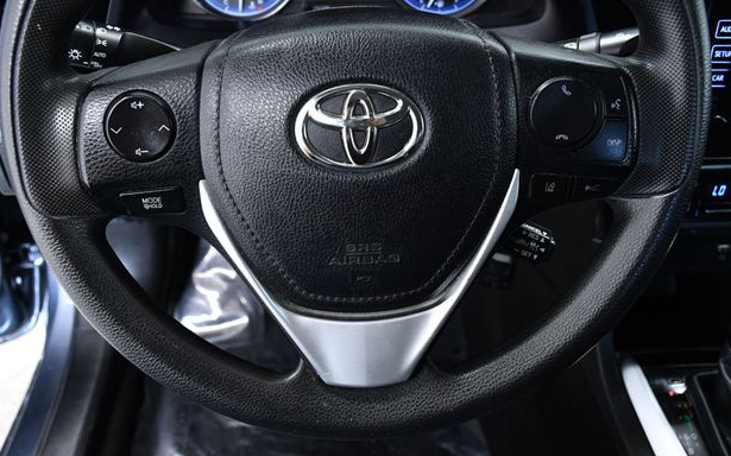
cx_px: 354
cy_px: 216
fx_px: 697
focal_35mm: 35
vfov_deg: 36.2
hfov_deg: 55.3
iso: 2500
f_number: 5.6
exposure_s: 1/125
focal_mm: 22
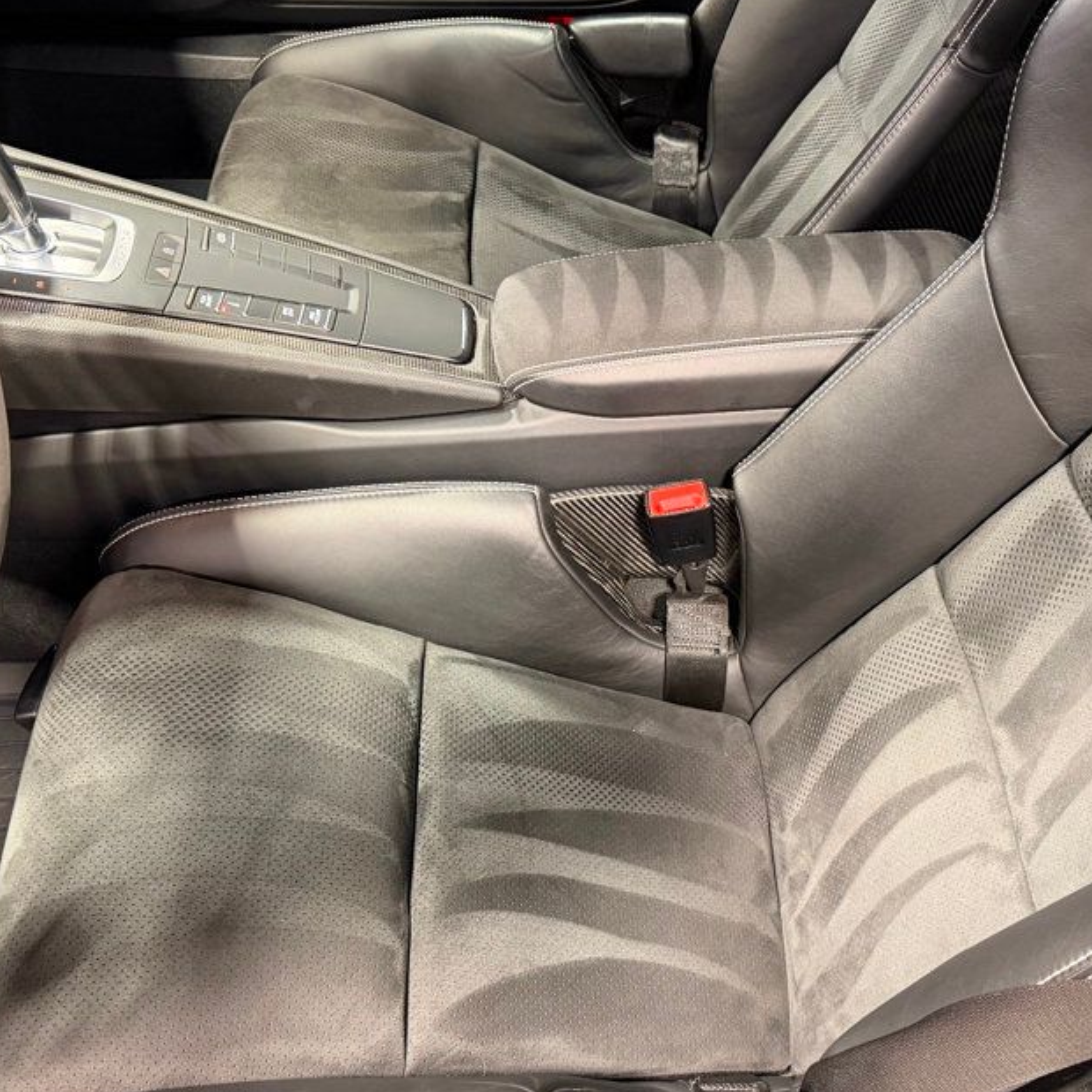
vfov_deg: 46.9
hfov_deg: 46.9
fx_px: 1249
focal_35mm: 35
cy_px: 656
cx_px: 658
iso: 640
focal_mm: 6.76
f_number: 1.78
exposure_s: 1/60
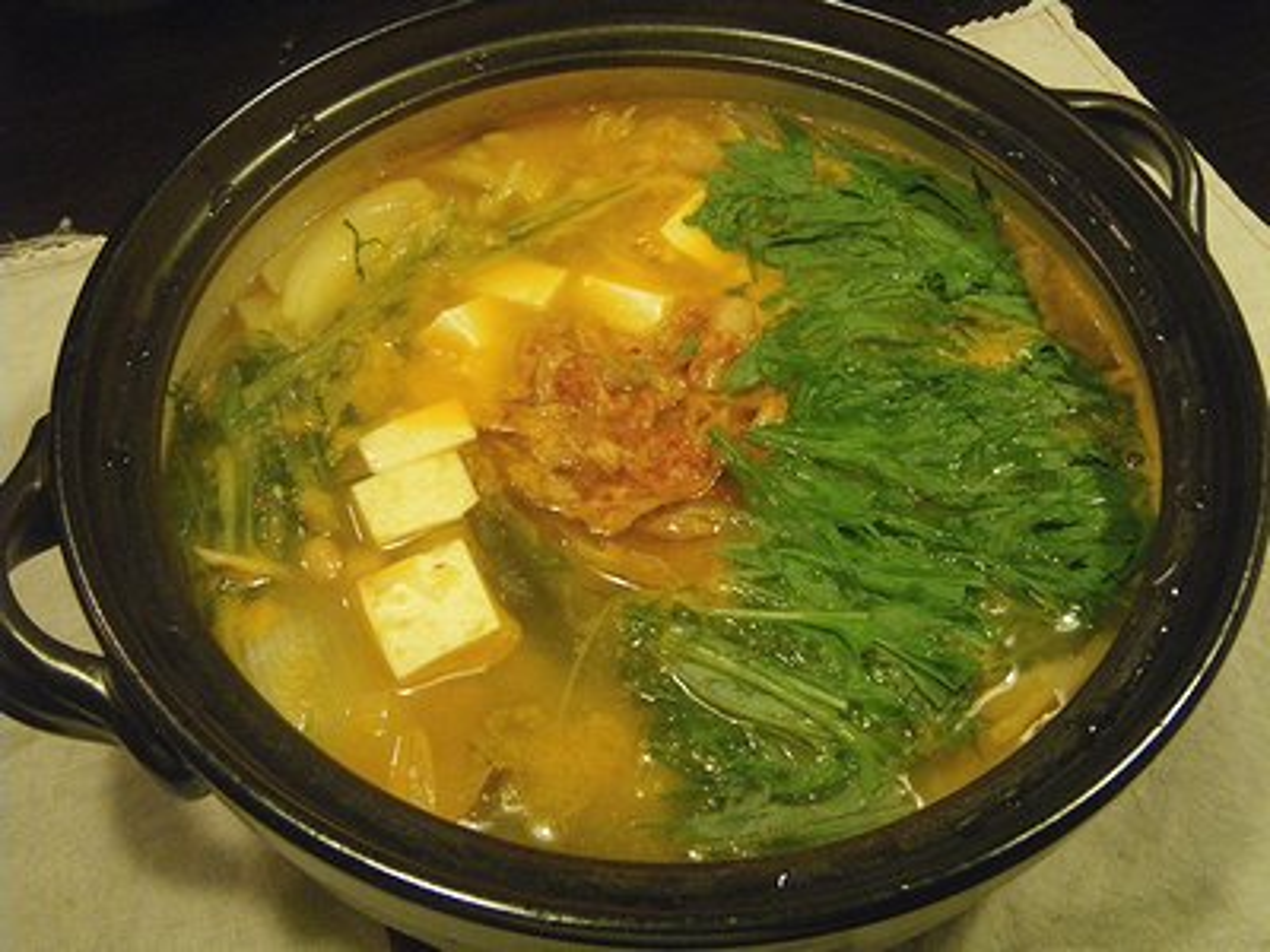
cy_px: 476
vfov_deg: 41.8
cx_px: 635
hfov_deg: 54.0
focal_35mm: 34
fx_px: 1247
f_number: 3.8
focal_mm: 6.1
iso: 800
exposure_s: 1/40
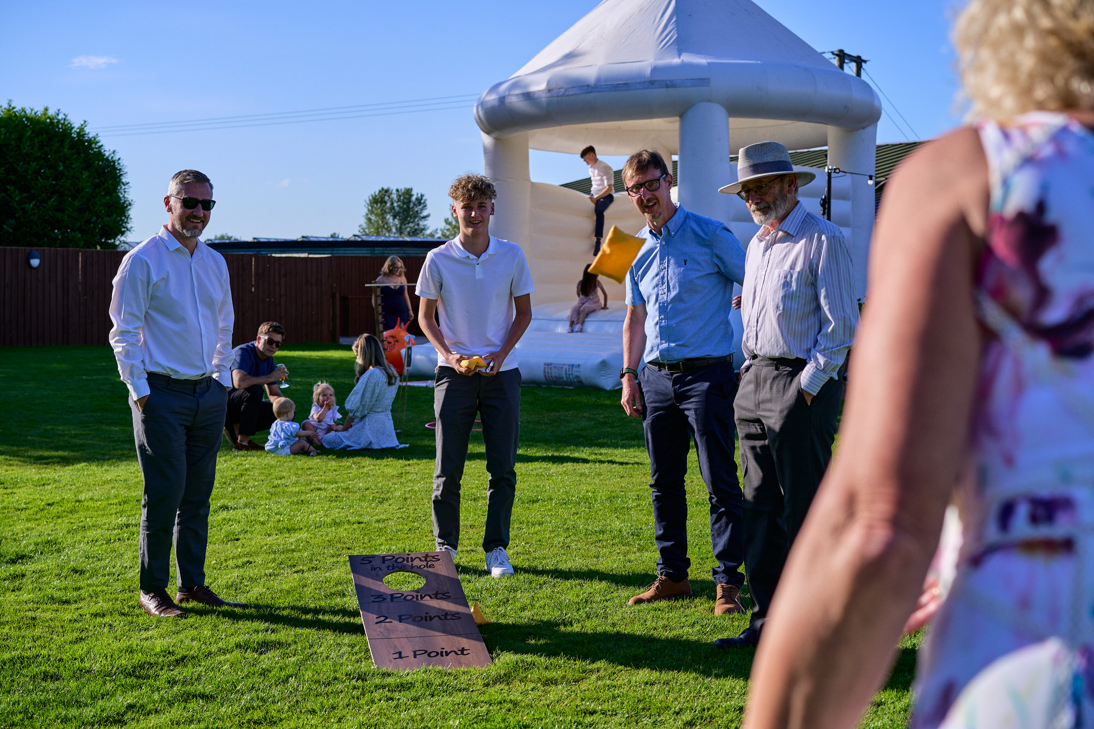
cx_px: 547
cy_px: 364
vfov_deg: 24.6
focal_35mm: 55
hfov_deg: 36.2
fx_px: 1671
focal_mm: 55
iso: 100
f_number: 5
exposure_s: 1/640
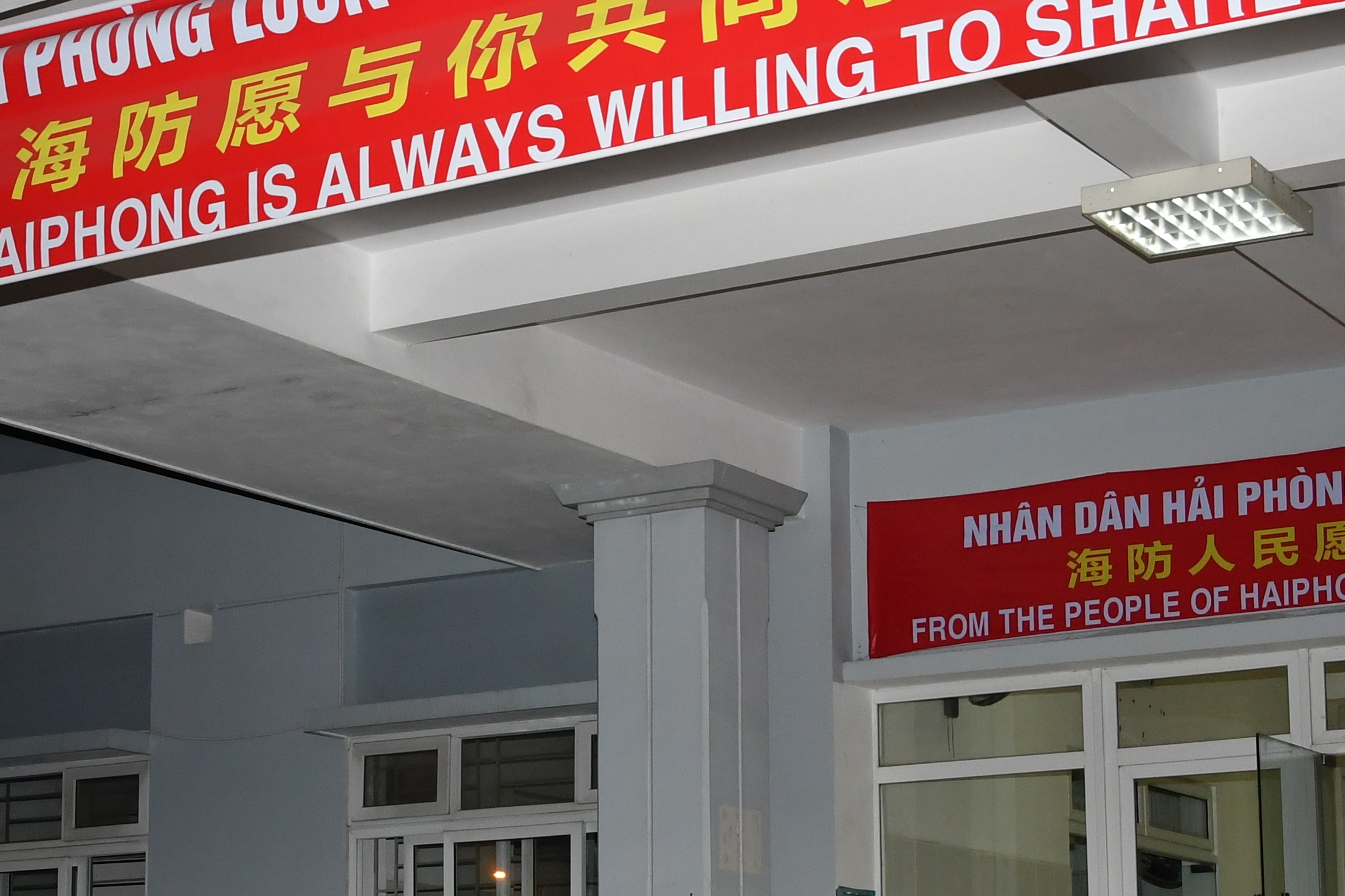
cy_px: 672
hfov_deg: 25.6
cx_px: 741
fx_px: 2961
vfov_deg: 17.1
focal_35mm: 79
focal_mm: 21
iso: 640
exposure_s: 1/200
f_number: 4.5
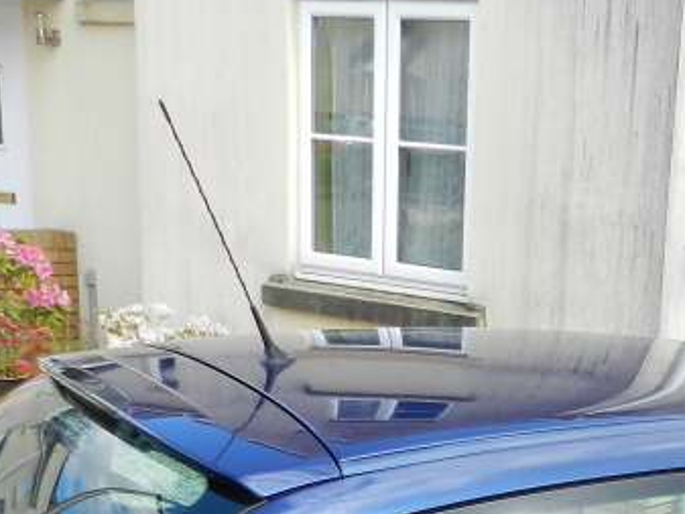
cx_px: 638
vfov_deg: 18.1
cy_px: 664
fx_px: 1504
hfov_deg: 24.8
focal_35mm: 76
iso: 160
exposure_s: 1/500
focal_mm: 4.5
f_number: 3.5
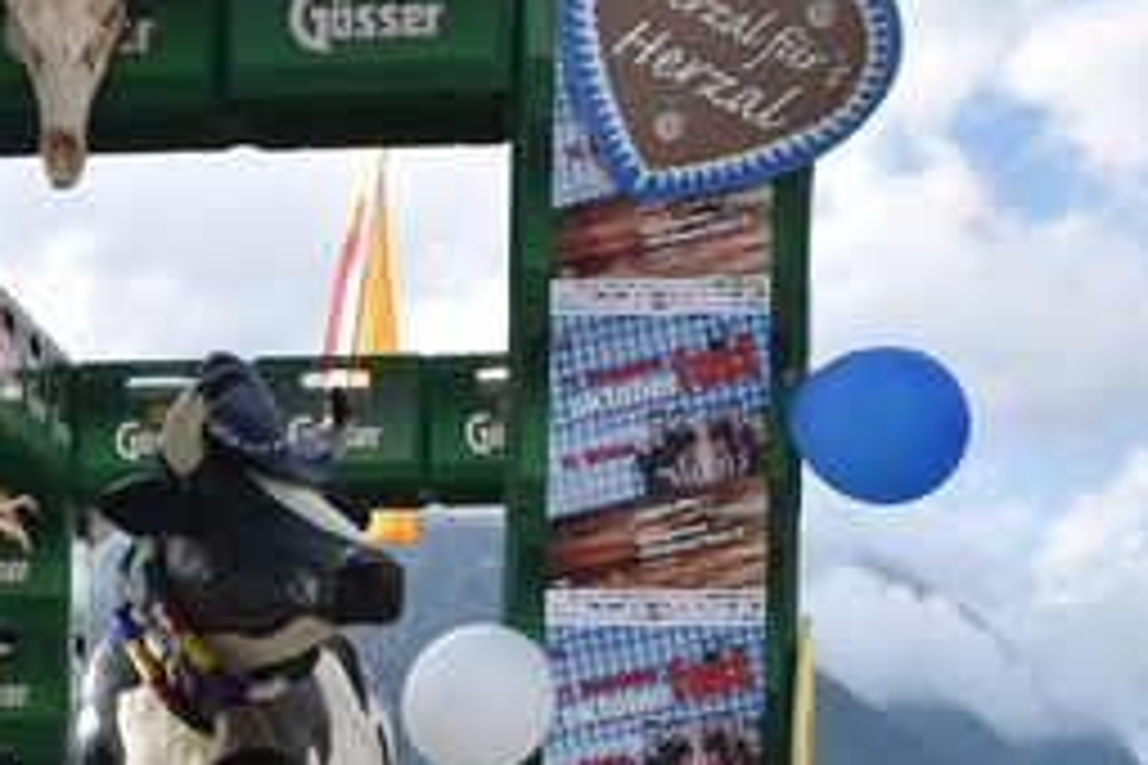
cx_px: 167
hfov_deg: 17.9
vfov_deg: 11.7
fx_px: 3603
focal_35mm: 113
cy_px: 1048
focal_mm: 24
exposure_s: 1/500
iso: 400
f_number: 11
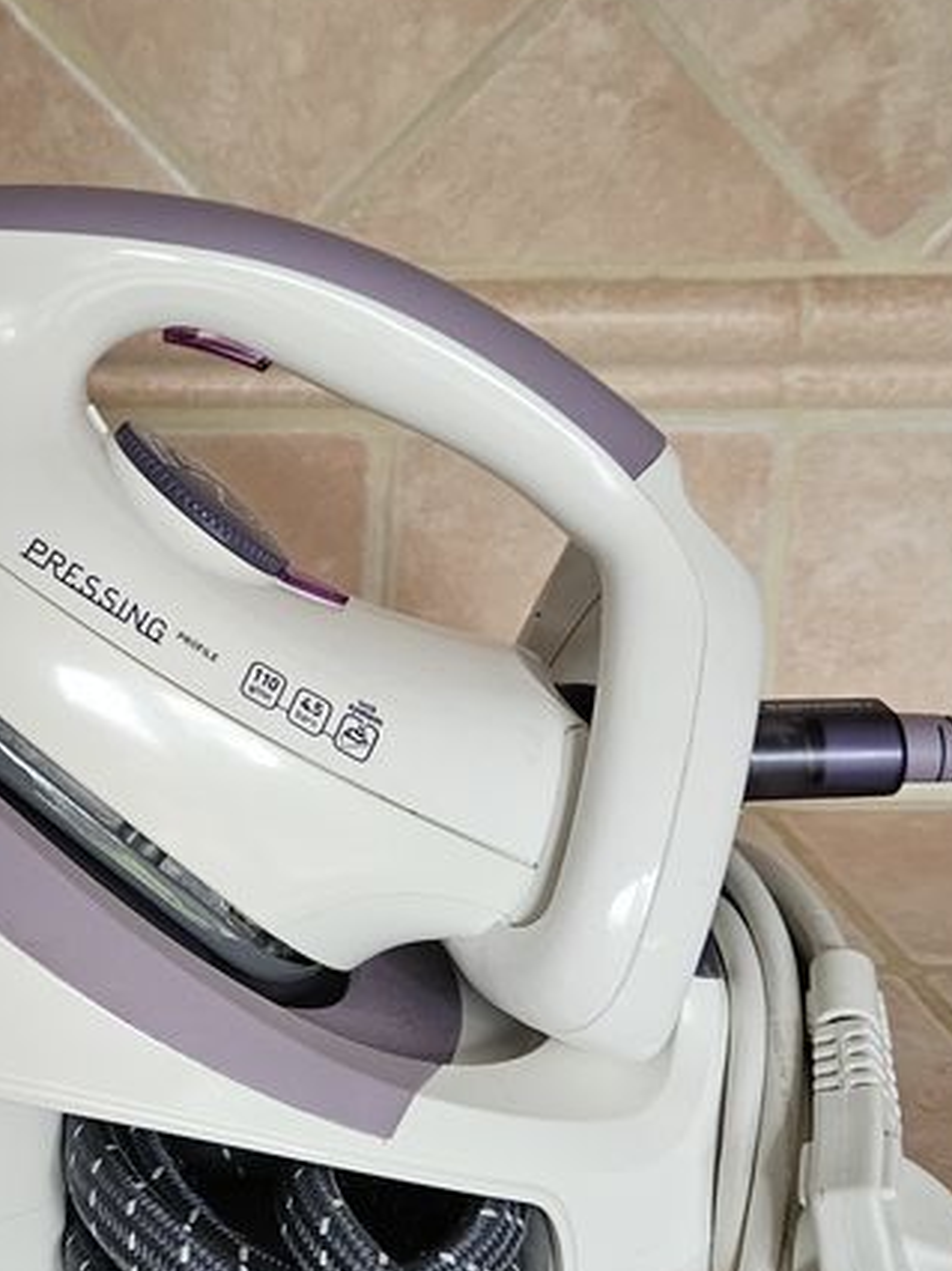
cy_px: 731
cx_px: 107
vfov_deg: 35.5
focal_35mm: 54
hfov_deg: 26.2
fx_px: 1982
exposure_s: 1/170
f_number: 1.8
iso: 400
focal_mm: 5.4
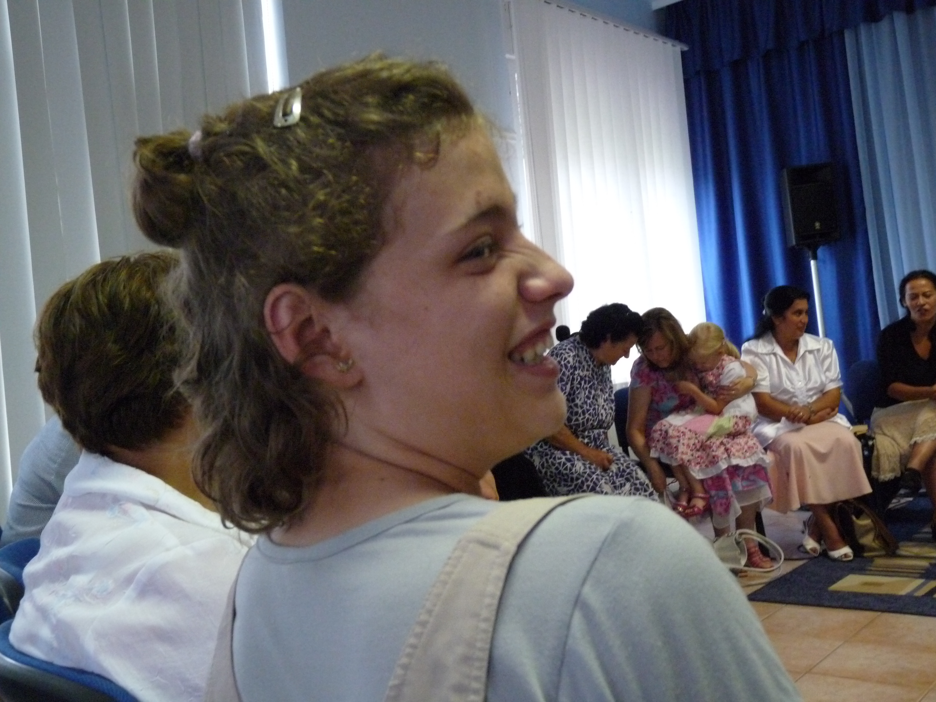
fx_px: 1055
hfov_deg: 47.9
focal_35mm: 39
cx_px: 468
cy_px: 351
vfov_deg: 36.8
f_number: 3
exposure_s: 1/60
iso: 640
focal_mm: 6.9
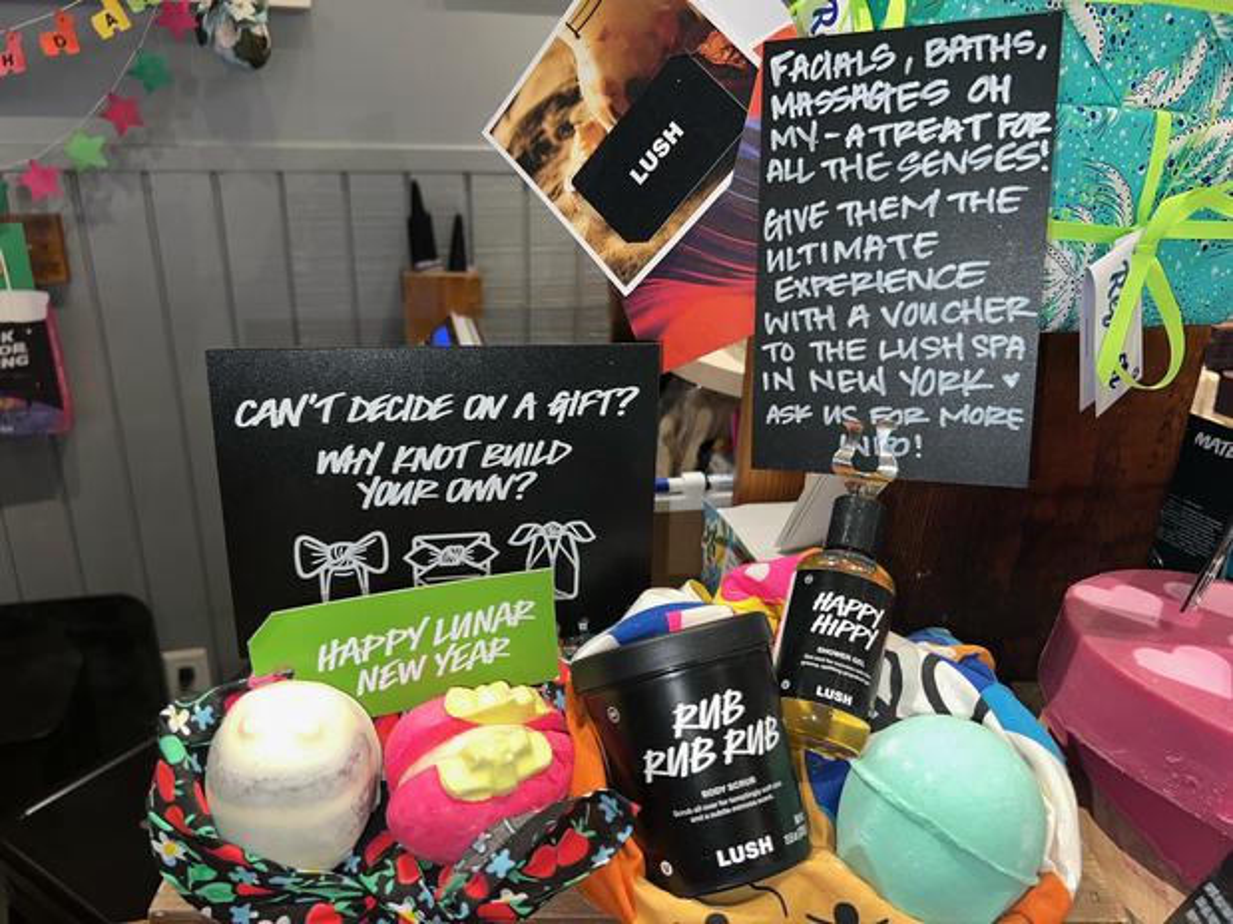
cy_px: 462
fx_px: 926
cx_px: 616
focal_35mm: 26
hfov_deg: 67.3
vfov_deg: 53.0
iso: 32
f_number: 1.5
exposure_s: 1/27
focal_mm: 5.7
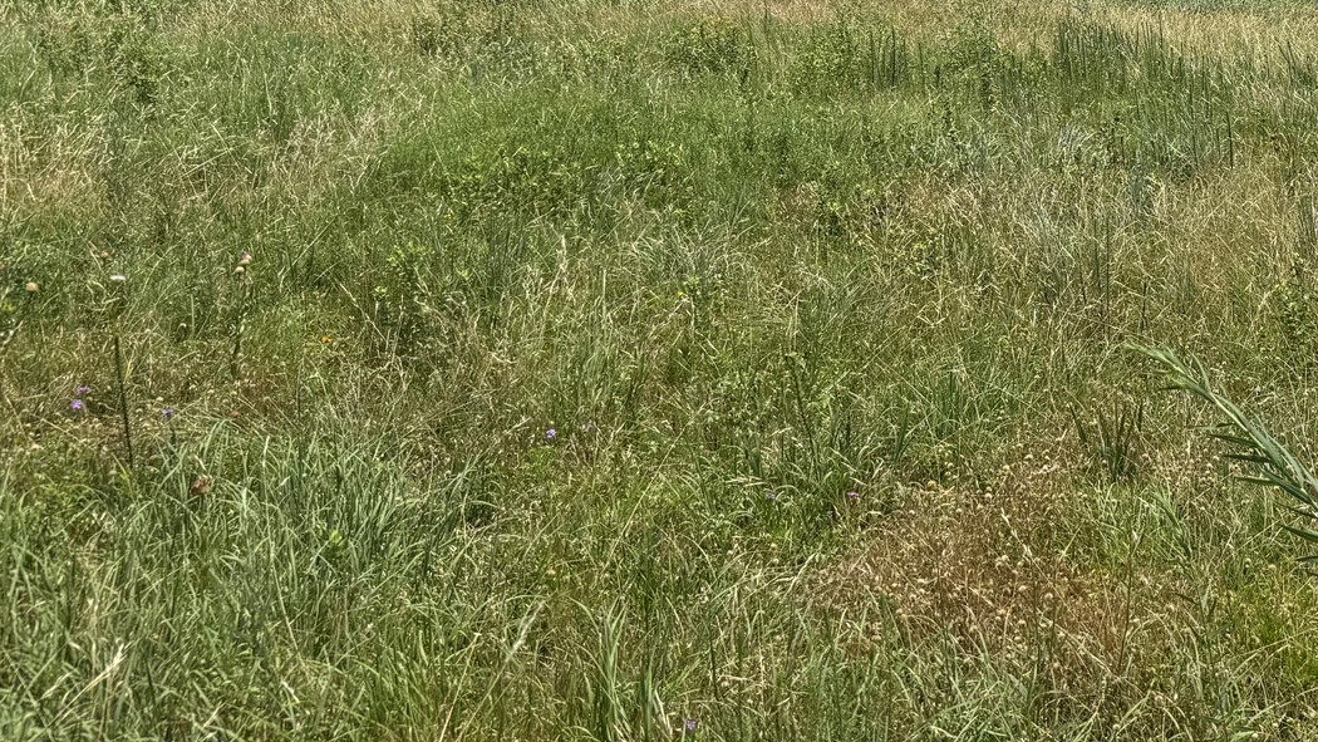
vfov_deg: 22.2
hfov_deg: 38.4
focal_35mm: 51
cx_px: 1126
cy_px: -82
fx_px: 1783
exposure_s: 1/7353
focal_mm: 6.76
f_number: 1.78
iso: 80
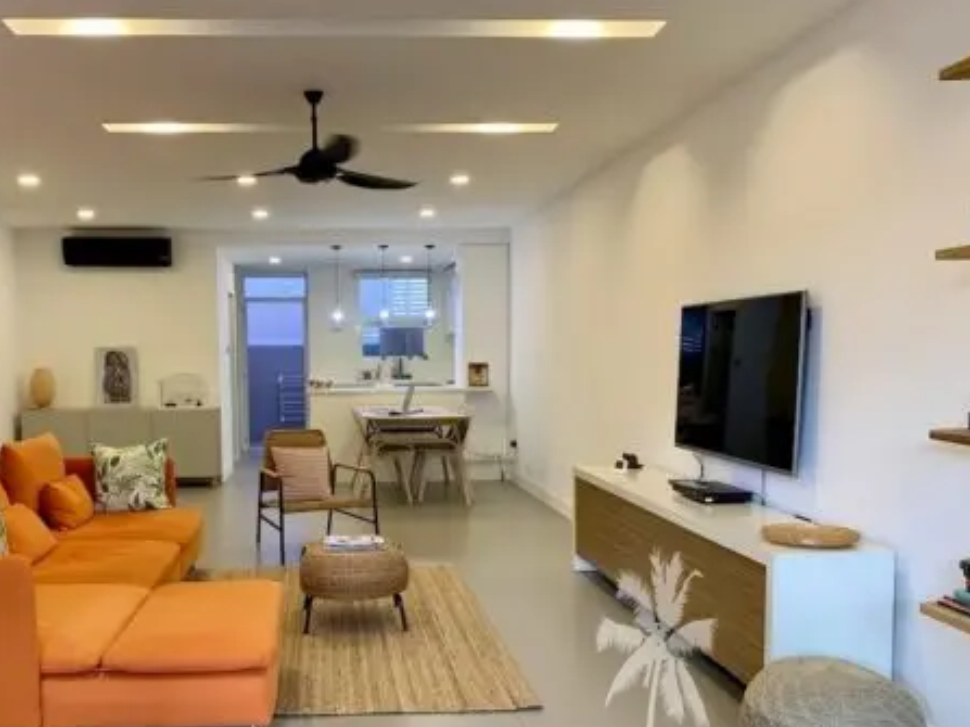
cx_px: 362
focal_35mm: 34
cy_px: 428
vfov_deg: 41.6
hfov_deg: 53.4
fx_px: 952
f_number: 1.8
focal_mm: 4.25
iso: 100
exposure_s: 1/83
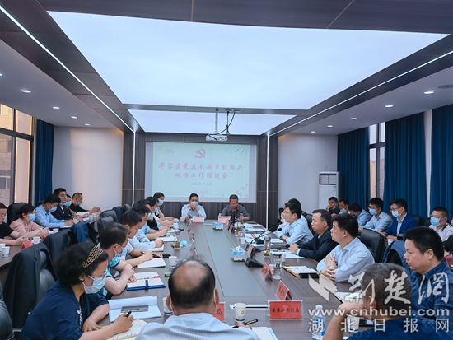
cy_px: 170
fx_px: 393
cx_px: 226
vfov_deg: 46.8
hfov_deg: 59.9
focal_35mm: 30
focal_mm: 6.67
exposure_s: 1/504
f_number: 1.9
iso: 50
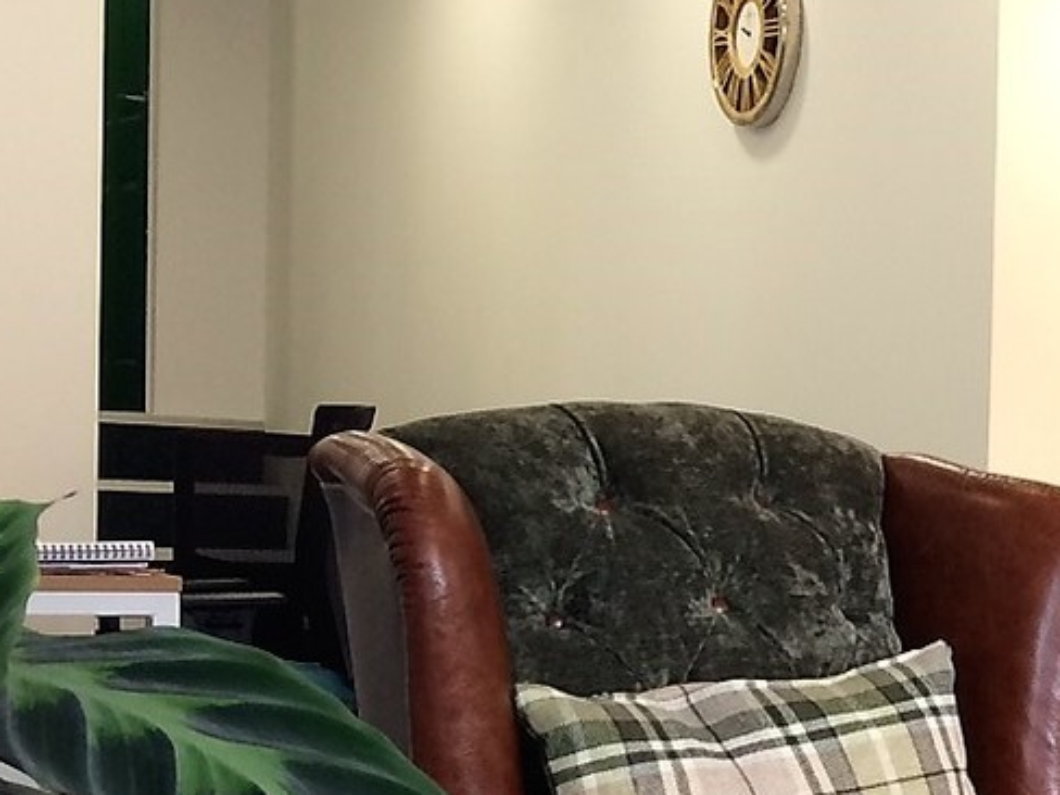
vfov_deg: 15.4
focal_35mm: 95
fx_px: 2909
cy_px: 669
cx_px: 1673
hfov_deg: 18.0
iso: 40
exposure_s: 1/33
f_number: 2.2
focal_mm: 4.15
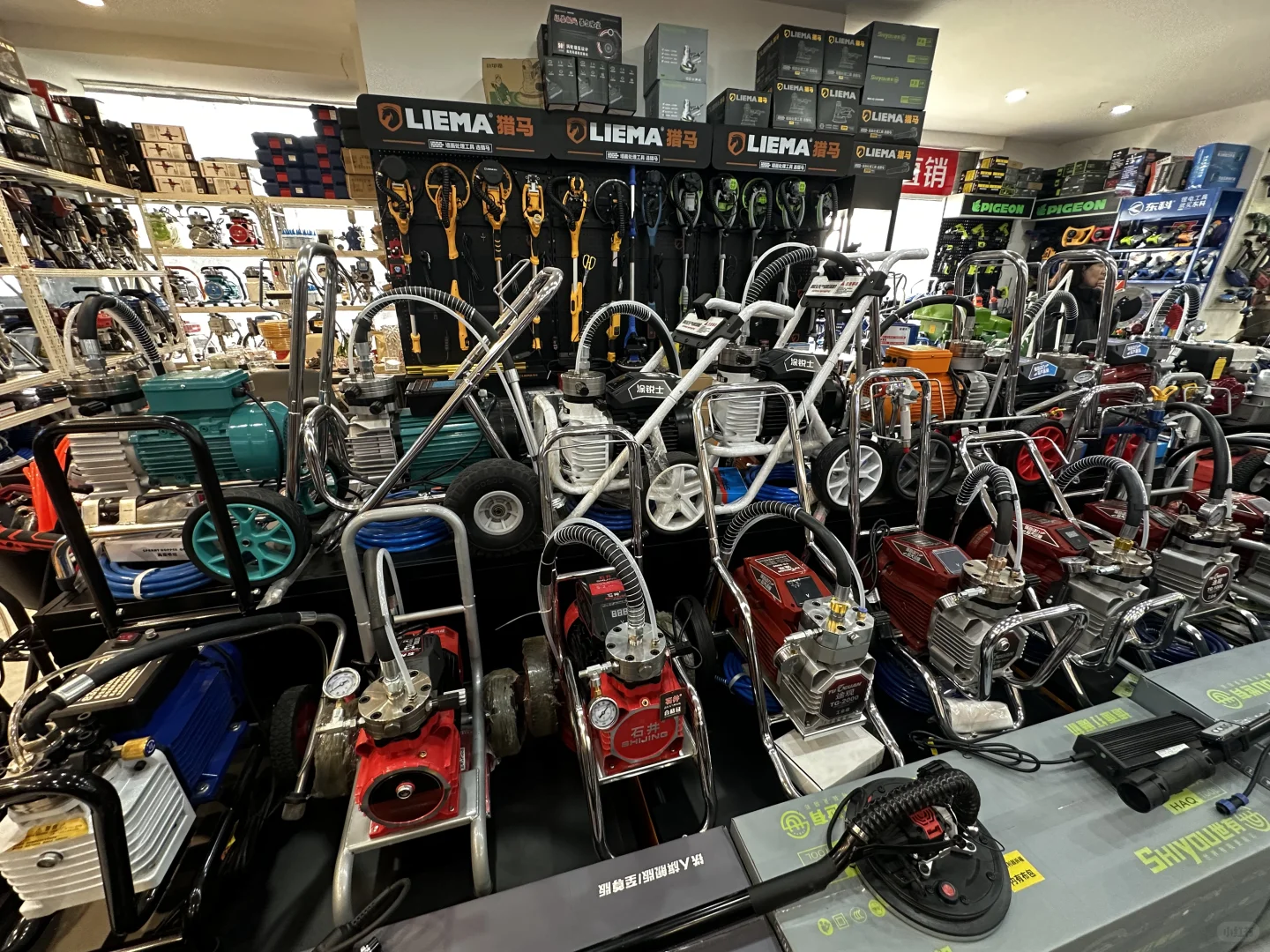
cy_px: 476
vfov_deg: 85.7
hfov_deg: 102.1
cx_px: 635
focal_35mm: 14
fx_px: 514
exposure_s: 1/50
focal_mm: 2.22
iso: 250
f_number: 2.2
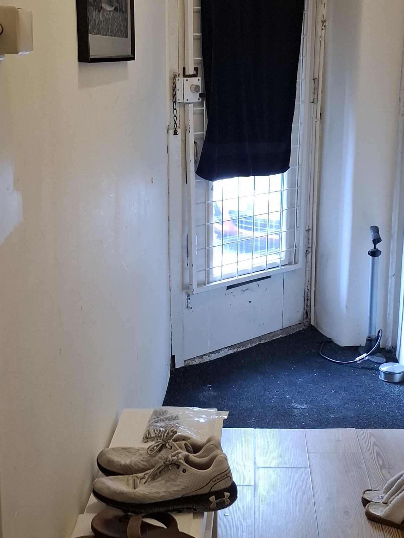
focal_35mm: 55
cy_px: 283
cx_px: 244
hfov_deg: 26.5
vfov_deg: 34.9
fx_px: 856
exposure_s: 1/50
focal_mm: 5.54
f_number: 1.8
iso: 250
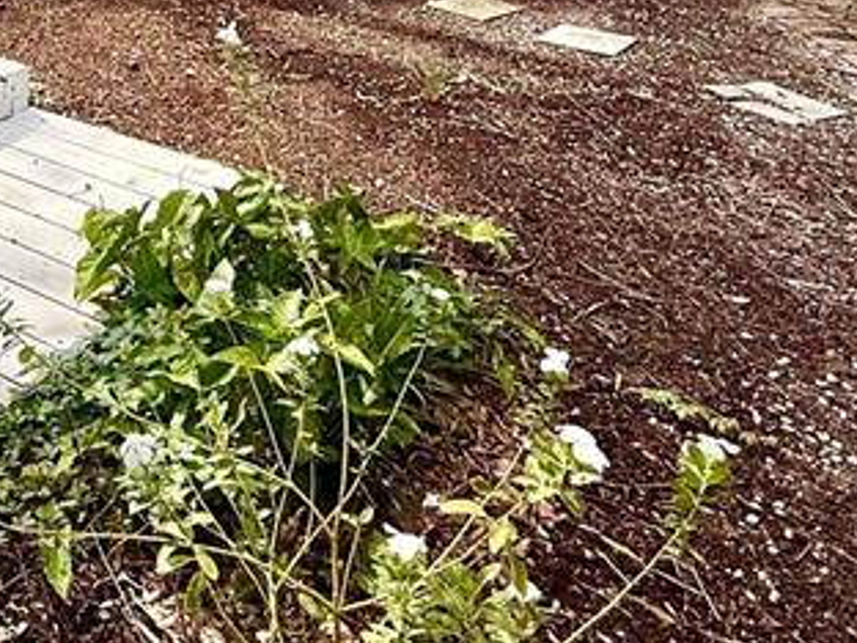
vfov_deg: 25.9
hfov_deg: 37.0
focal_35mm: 46
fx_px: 1139
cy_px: -236
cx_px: 0
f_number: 2.2
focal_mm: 2.22
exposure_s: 1/664
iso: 64
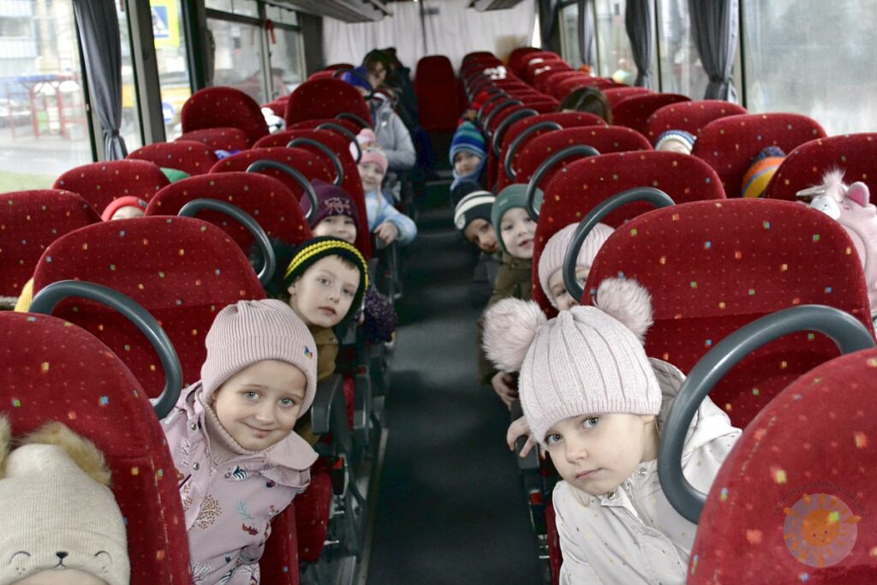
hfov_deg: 46.4
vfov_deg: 31.9
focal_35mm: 42
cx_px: 438
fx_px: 1023
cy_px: 292
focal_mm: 28
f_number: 4.5
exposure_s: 1/60
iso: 3200
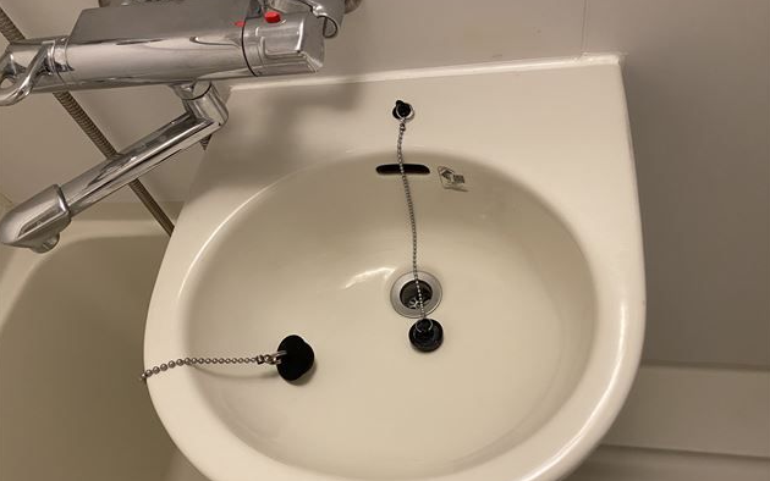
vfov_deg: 44.4
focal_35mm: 28
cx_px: 385
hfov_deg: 66.5
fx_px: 588
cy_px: 281
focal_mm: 4.25
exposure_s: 1/50
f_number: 1.8
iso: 160
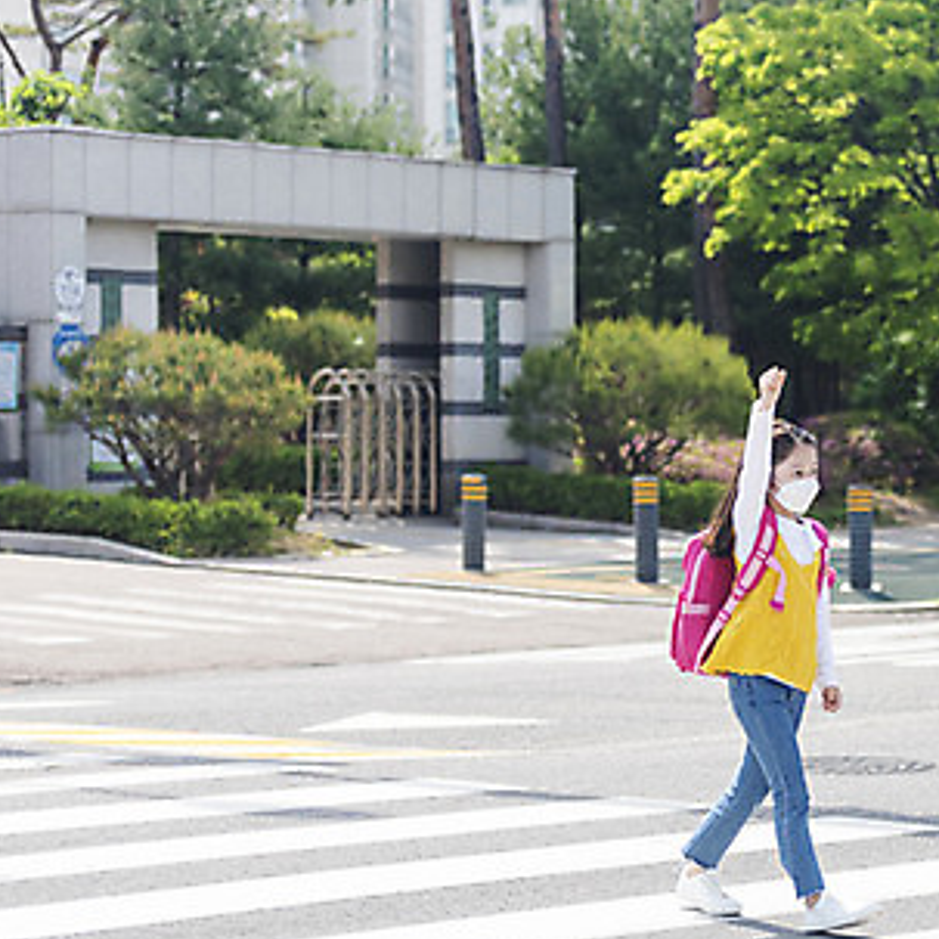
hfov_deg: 13.7
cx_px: 879
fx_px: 3867
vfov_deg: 13.8
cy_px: 564
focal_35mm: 126
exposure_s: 1/1000
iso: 200
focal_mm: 75
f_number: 2.8
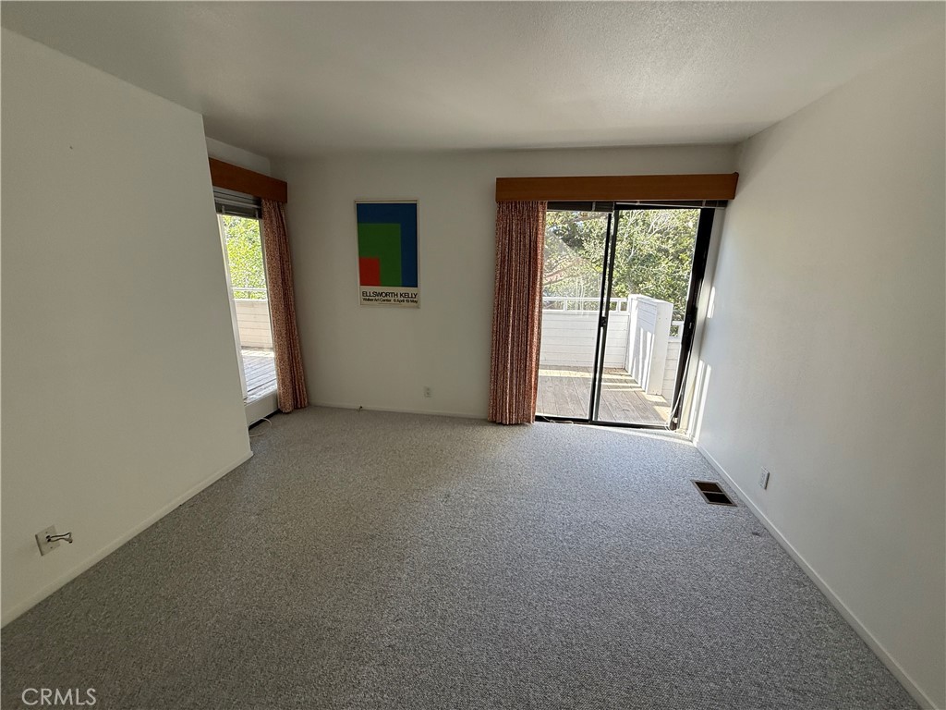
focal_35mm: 14
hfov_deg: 102.1
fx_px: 383
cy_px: 355
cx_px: 473
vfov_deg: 85.7
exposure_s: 1/110
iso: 64
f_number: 2.2
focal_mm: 2.22
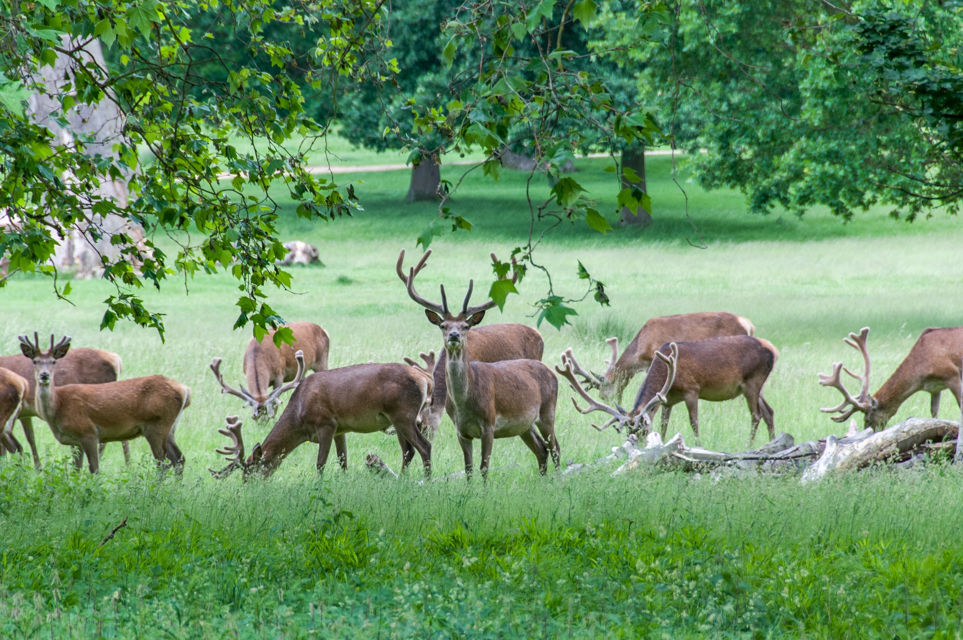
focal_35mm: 300
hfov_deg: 6.9
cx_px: 482
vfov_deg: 4.6
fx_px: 8016
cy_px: 320
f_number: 7.1
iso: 400
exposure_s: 1/80
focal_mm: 200
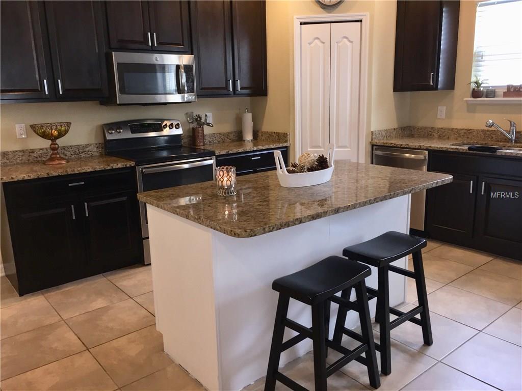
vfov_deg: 48.2
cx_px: 261
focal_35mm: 29
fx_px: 437
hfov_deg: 61.7
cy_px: 196
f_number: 2.2
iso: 64
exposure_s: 1/30
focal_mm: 4.15
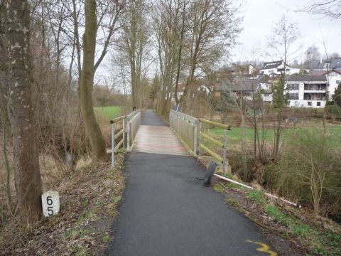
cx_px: 170
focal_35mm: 32
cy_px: 128
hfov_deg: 56.8
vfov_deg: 44.2
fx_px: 315
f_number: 3.3
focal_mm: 5.2
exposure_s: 1/100
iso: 100
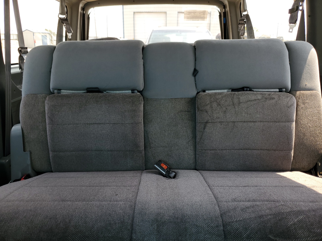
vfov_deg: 53.1
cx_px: 161
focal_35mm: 26
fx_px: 242
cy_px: 120
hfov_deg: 67.3
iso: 50
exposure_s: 1/128
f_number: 1.5
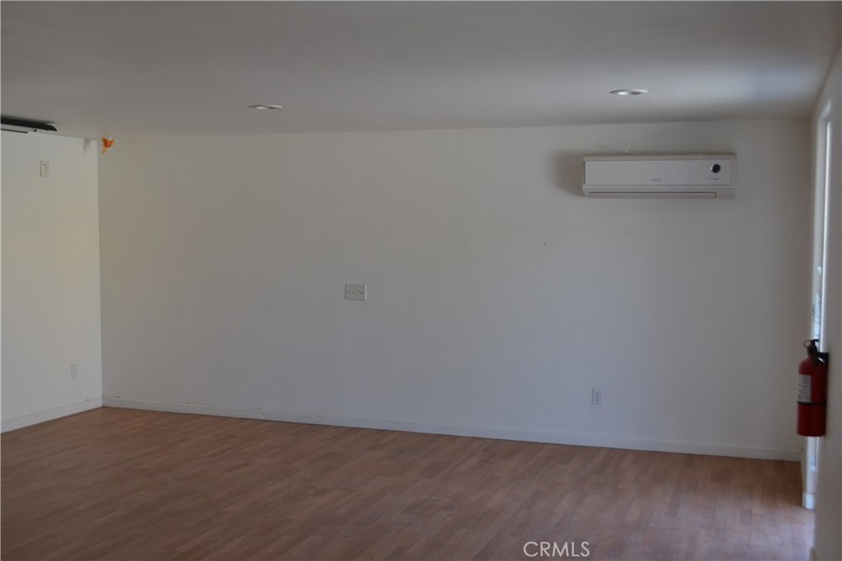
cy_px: 280
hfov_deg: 49.5
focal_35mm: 39
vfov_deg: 34.2
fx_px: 912
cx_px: 421
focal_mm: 26
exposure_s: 1/80
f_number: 4.5
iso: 400
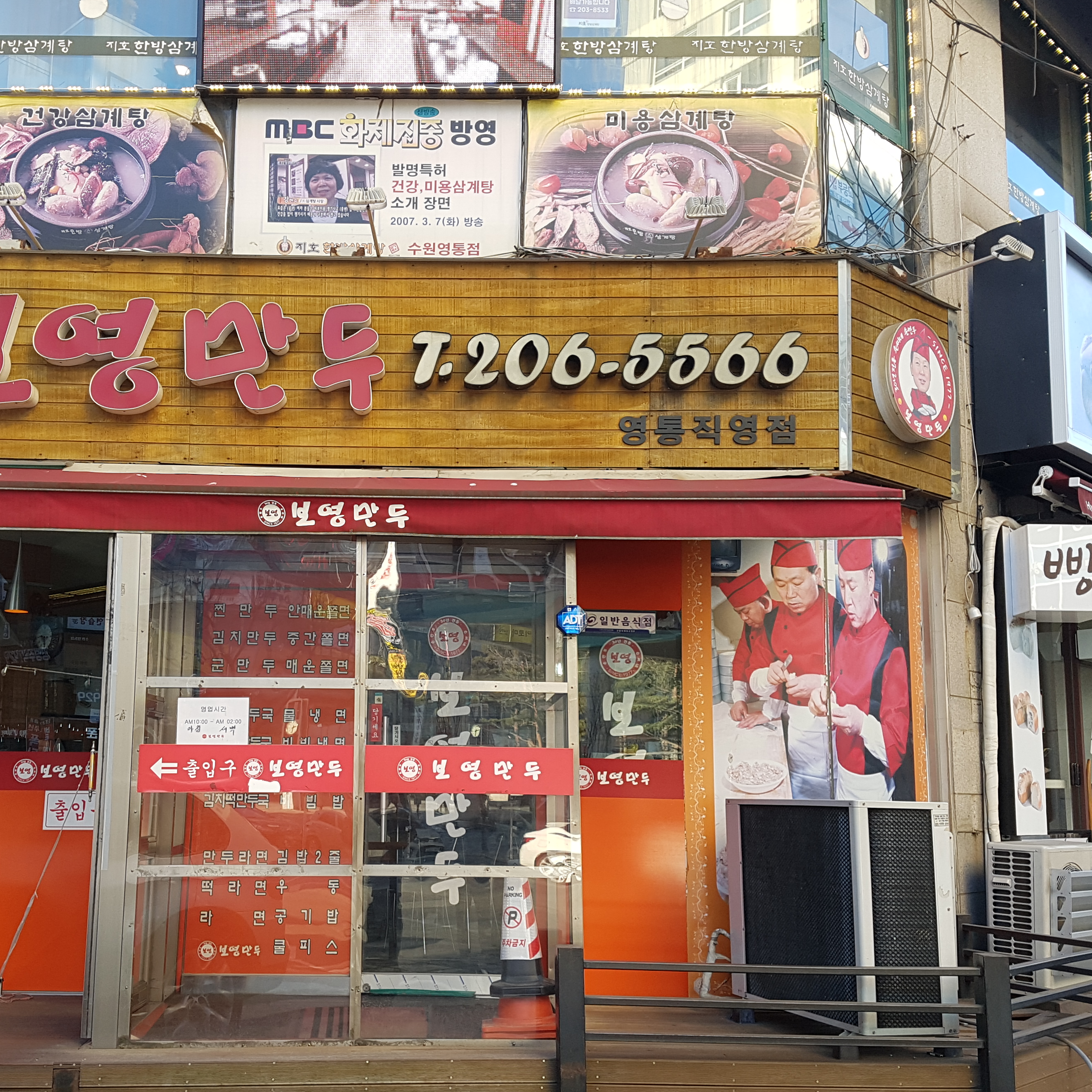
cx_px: 420
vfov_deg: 47.2
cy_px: 578
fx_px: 1249
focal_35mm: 35
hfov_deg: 46.9
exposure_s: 1/198
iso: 50
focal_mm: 4.2
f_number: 1.7
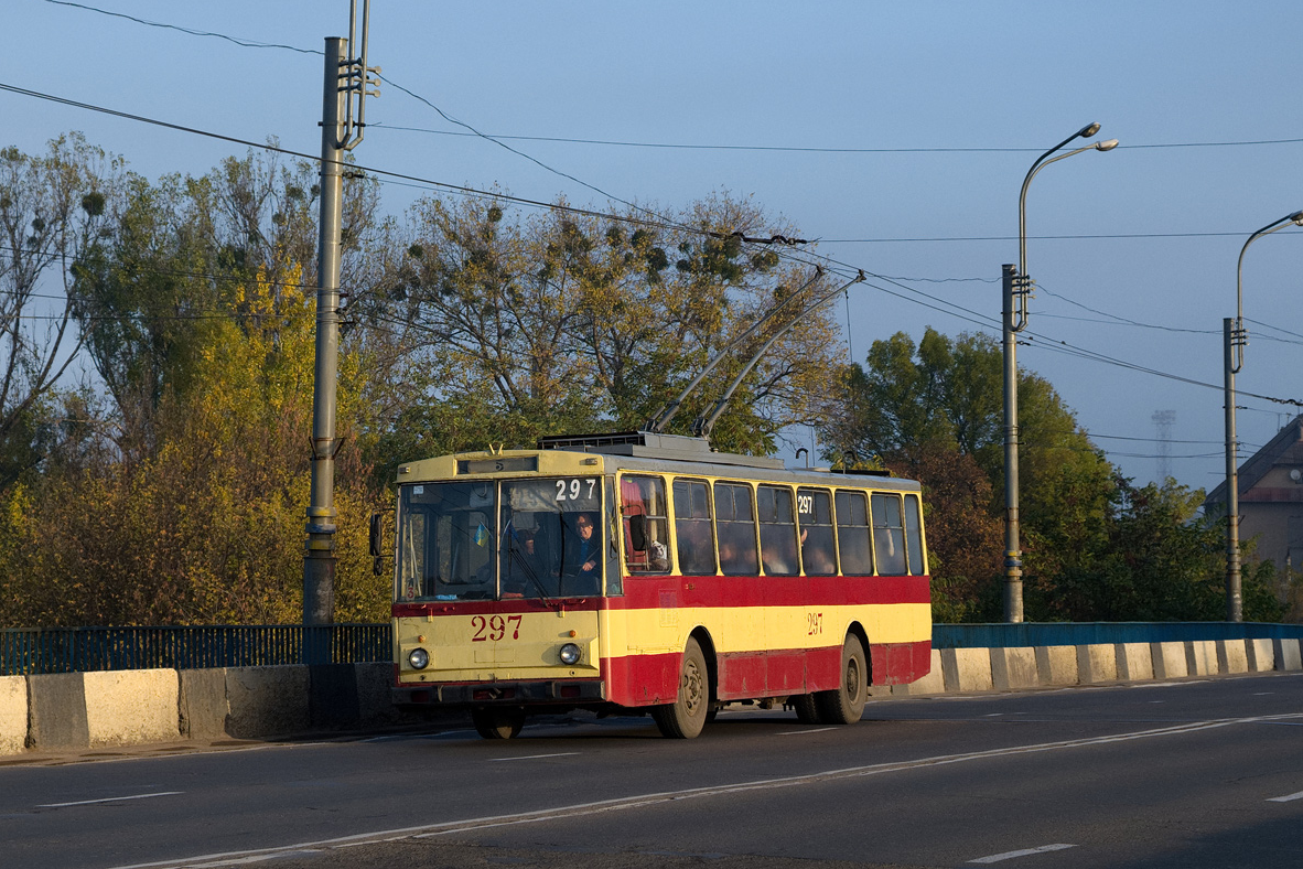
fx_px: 2352
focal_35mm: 65
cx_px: 660
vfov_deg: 20.9
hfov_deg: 31.0
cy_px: 437
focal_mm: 42.5
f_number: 6.4
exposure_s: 1/500
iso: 400
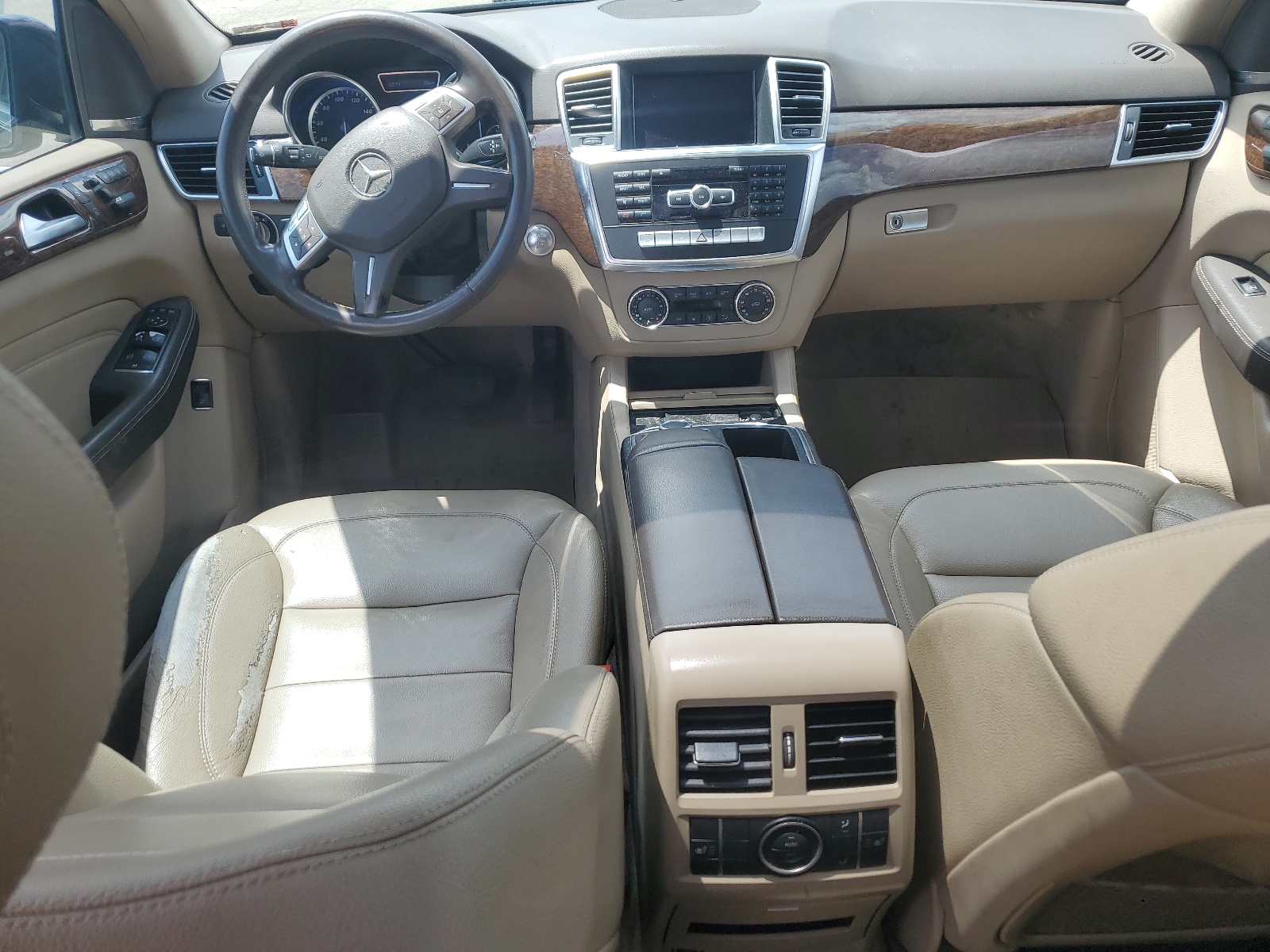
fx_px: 954
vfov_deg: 53.1
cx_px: 635
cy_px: 476
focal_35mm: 26
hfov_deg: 67.3
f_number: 1.5
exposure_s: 1/588
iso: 50
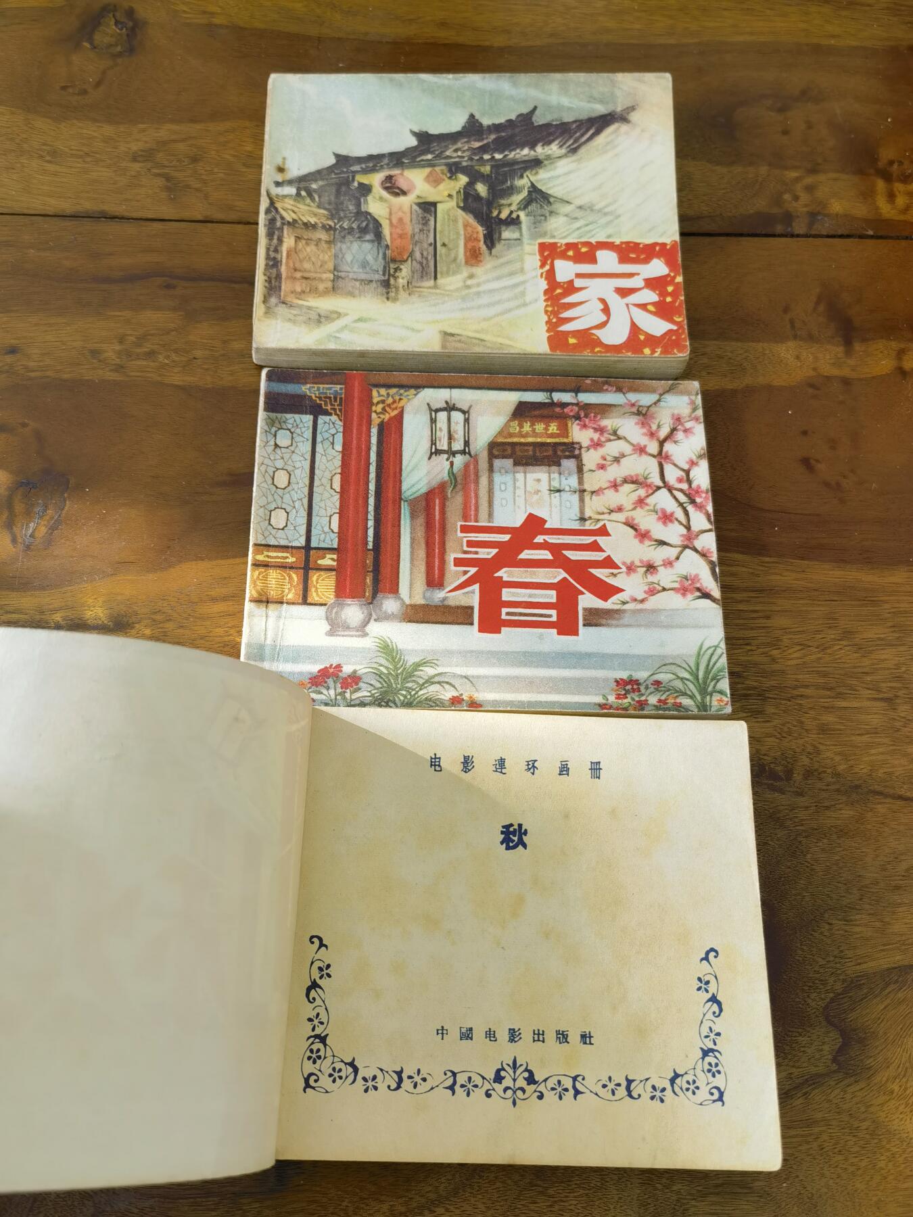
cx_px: 456
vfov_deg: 60.0
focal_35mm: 30
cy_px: 608
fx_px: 1055
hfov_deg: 46.8
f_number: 1.9
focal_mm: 6.67
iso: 100
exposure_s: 1/120
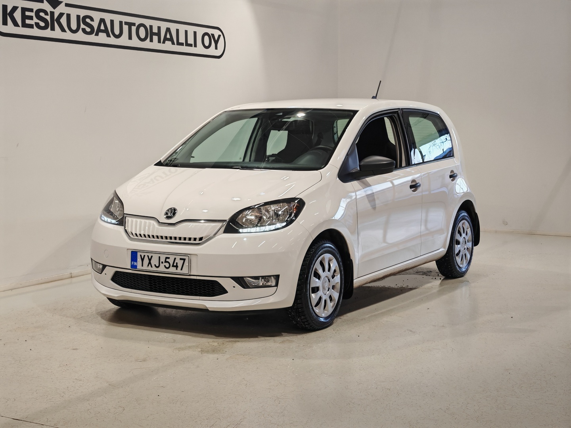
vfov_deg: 25.2
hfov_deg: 33.2
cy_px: 214
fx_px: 957
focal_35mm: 58
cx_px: 286
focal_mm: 5.4
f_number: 1.6
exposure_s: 1/100
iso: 80
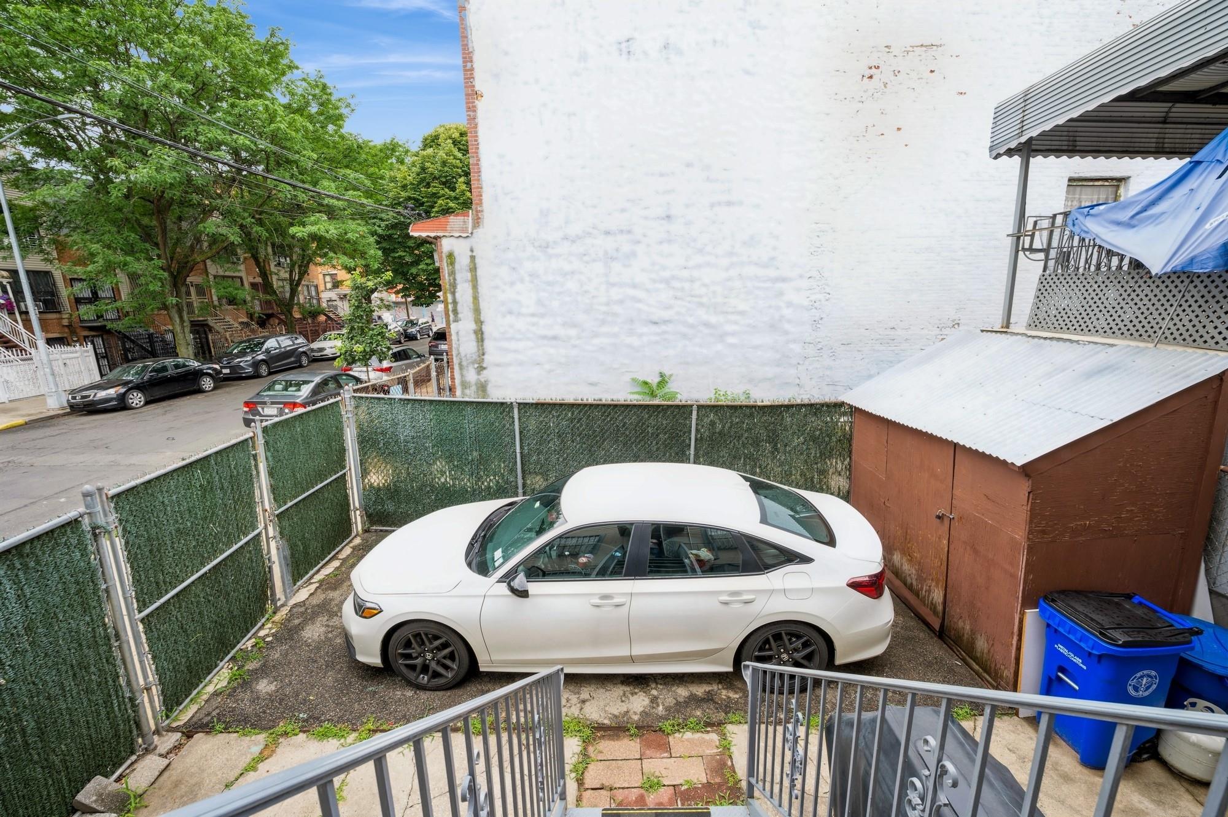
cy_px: 408
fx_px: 477
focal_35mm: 14
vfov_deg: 81.1
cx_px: 614
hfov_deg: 104.3
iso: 200
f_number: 11
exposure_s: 1/20
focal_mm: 14
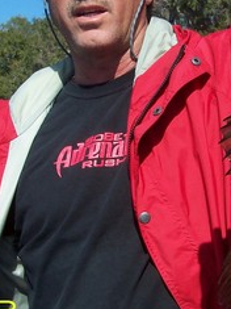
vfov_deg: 23.3
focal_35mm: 84
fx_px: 748
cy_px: 131
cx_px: 201
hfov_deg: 17.3
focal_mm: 5.6
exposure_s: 1/500
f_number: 5.6
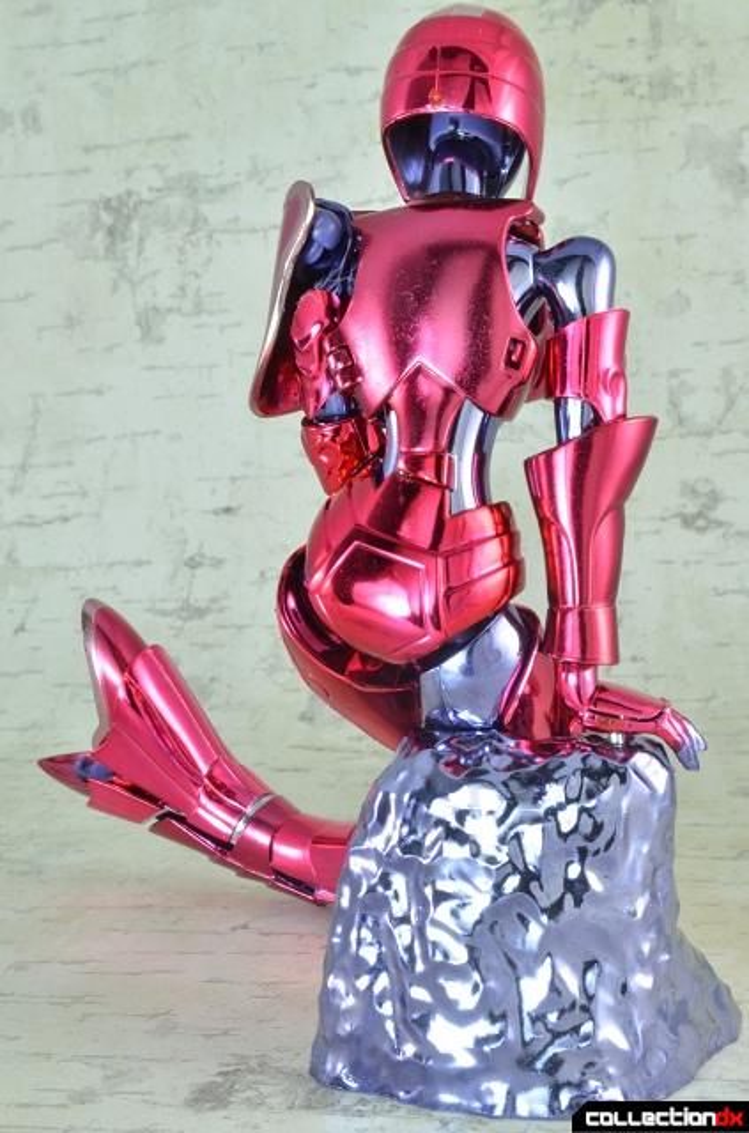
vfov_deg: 28.1
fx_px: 2260
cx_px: 374
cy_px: 566
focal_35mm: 72
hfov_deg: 18.8
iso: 100
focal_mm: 48
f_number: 29
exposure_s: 1/1.3
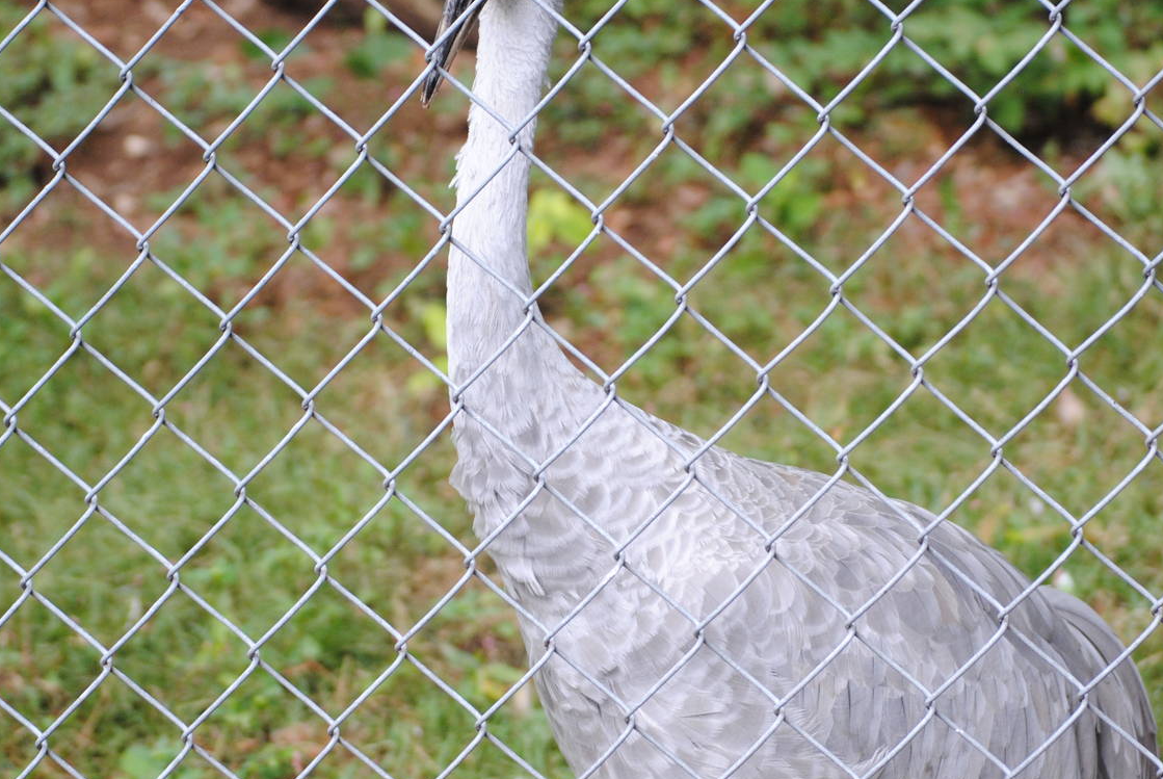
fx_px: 4302
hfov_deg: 15.4
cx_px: 691
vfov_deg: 10.3
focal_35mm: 133
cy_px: 343
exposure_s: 1/100
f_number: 4.2
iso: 400
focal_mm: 62
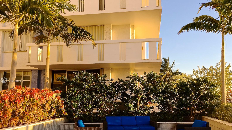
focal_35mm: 32
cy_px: 81
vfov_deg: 36.5
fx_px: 197
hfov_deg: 61.0
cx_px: 117
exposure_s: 1/346
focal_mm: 4.15
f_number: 2.2
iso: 25
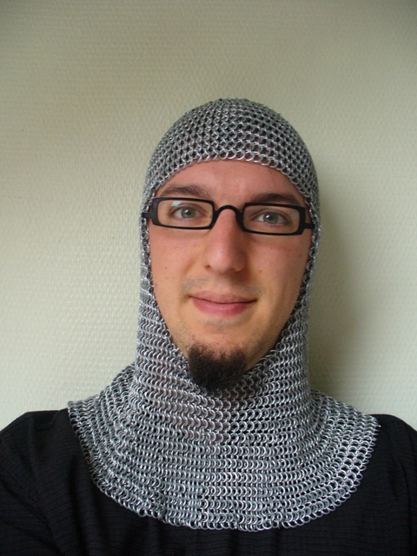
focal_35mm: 37
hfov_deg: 38.7
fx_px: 594
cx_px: 208
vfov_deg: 50.1
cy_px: 278
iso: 200
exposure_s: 1/25
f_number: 2.8
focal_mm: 6.1
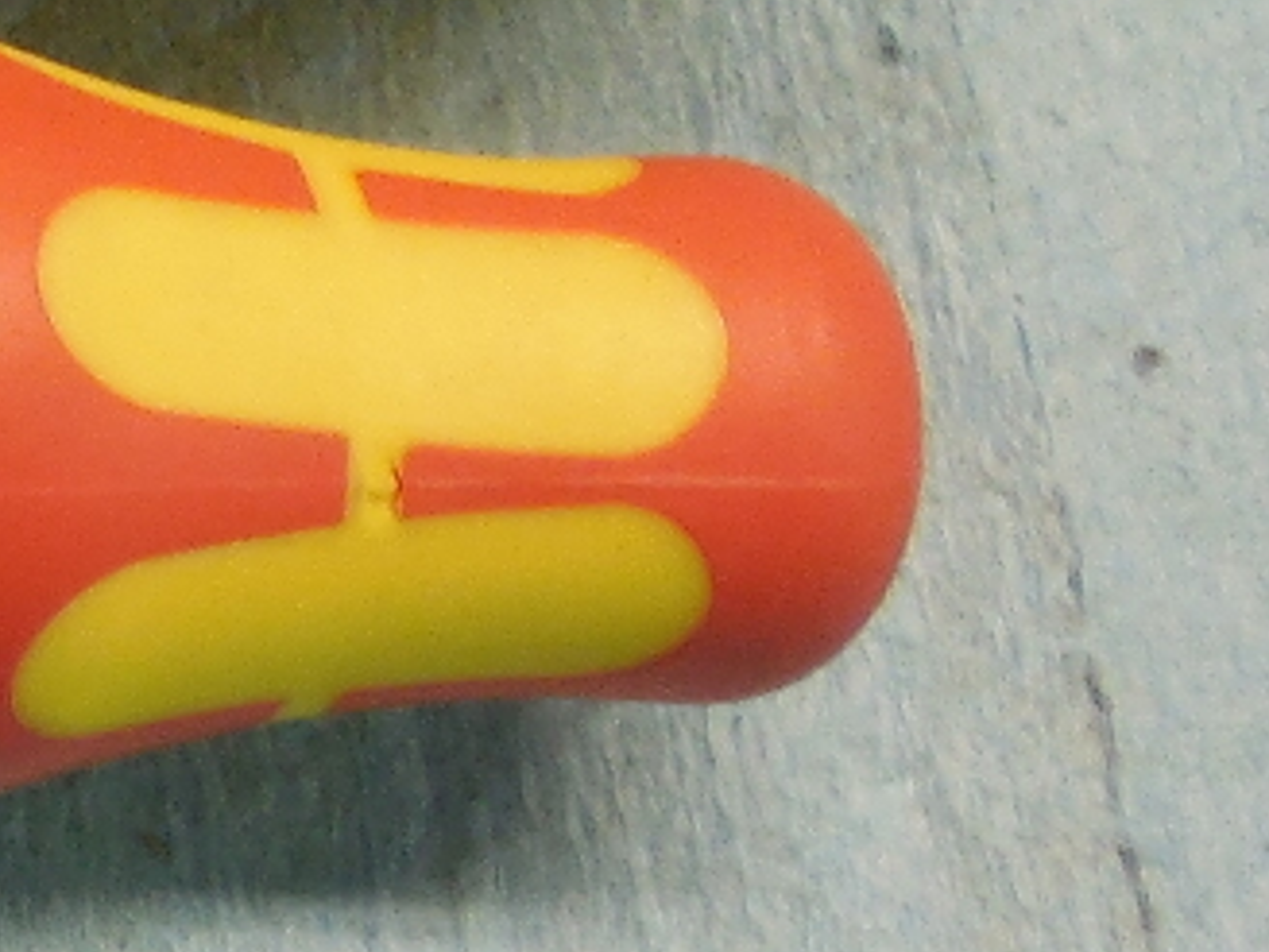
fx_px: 4472
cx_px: -1702
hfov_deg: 12.8
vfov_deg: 12.1
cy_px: 310
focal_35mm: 122
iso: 220
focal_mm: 4.5
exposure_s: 1/30
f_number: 3.3
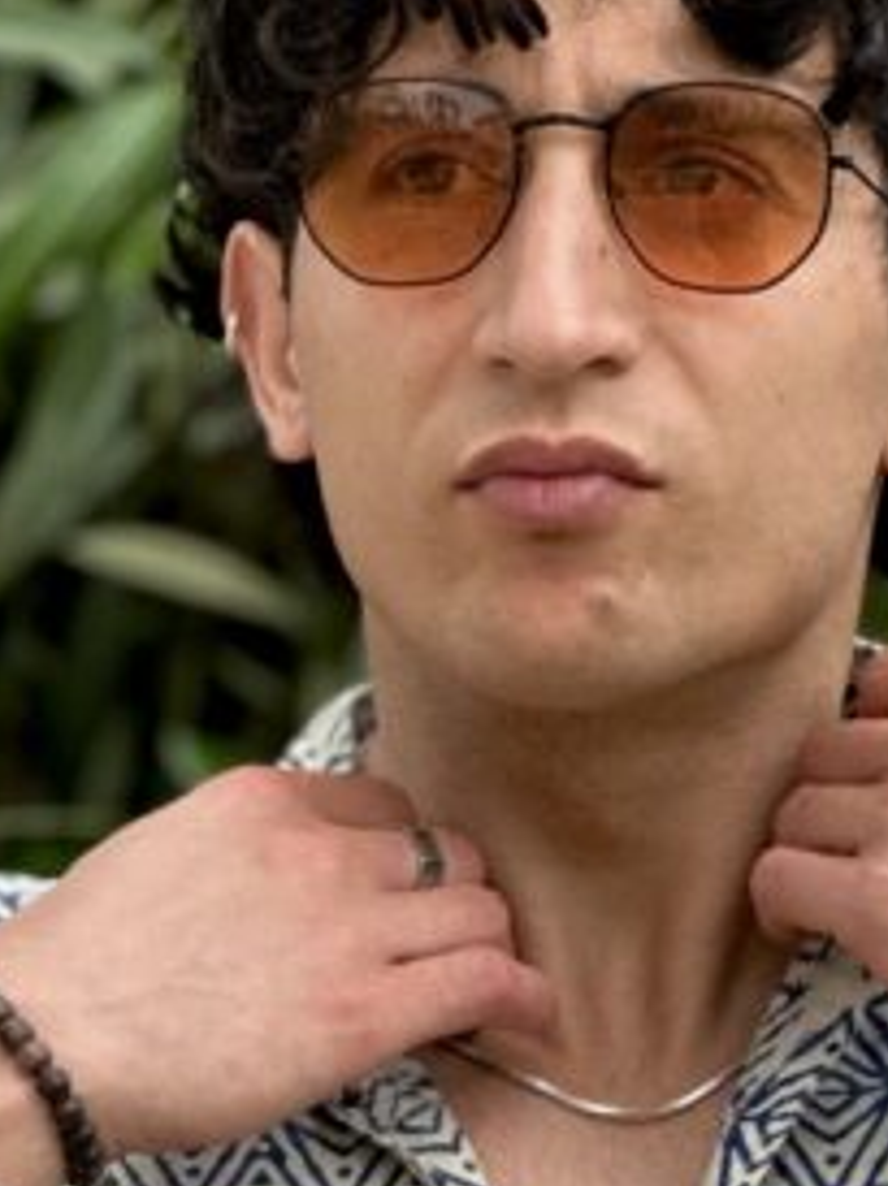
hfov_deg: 6.6
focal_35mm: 225
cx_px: 663
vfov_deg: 8.7
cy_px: 1515
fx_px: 7708
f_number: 2.8
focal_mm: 9
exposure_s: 1/121
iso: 32
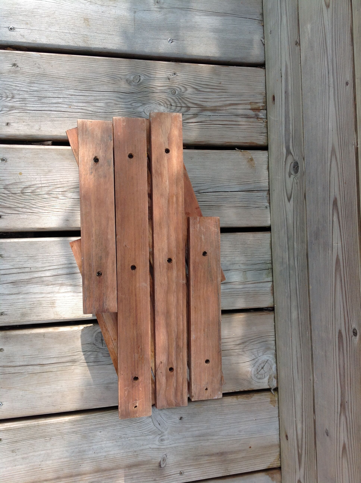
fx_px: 488
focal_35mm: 35
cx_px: 180
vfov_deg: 52.7
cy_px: 242
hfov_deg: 40.6
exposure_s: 1/387
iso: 50
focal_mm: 4.28
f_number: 2.4
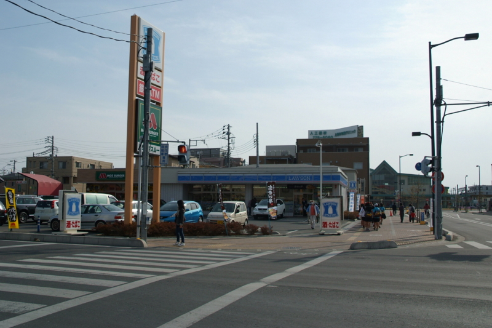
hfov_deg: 53.1
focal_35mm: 36
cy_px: 164
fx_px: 492
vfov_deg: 36.9
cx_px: 246
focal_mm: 24
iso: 200
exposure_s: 1/750
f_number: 8
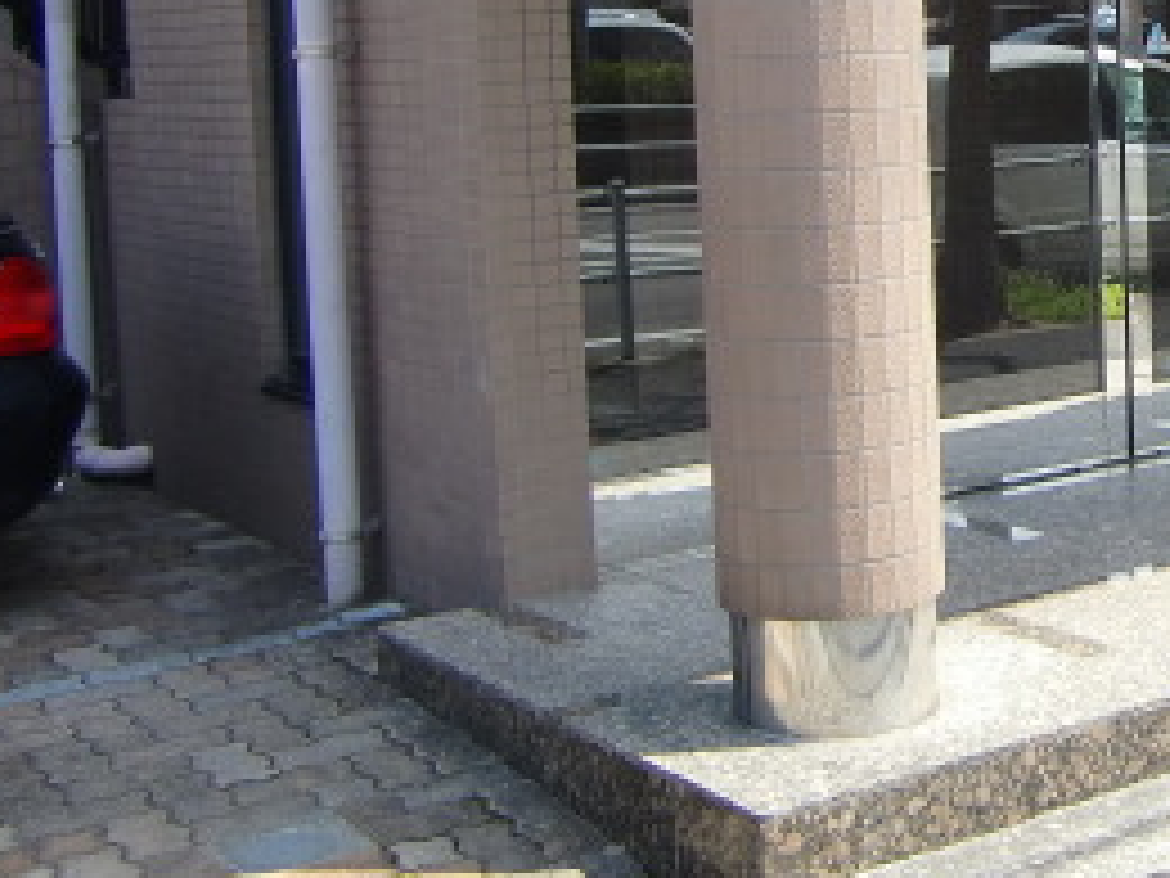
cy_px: 104
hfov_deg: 25.9
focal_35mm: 69
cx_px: 1305
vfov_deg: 20.9
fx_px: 2332
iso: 64
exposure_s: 1/400
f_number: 2.6
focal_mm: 4.9
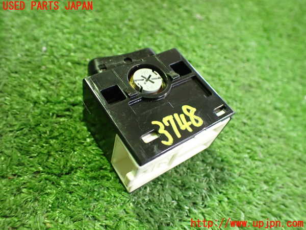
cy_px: 115
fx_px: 265
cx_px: 153
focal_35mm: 30
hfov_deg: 60.0
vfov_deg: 46.8
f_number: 2.3
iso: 1000
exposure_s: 1/30
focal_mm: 5.4
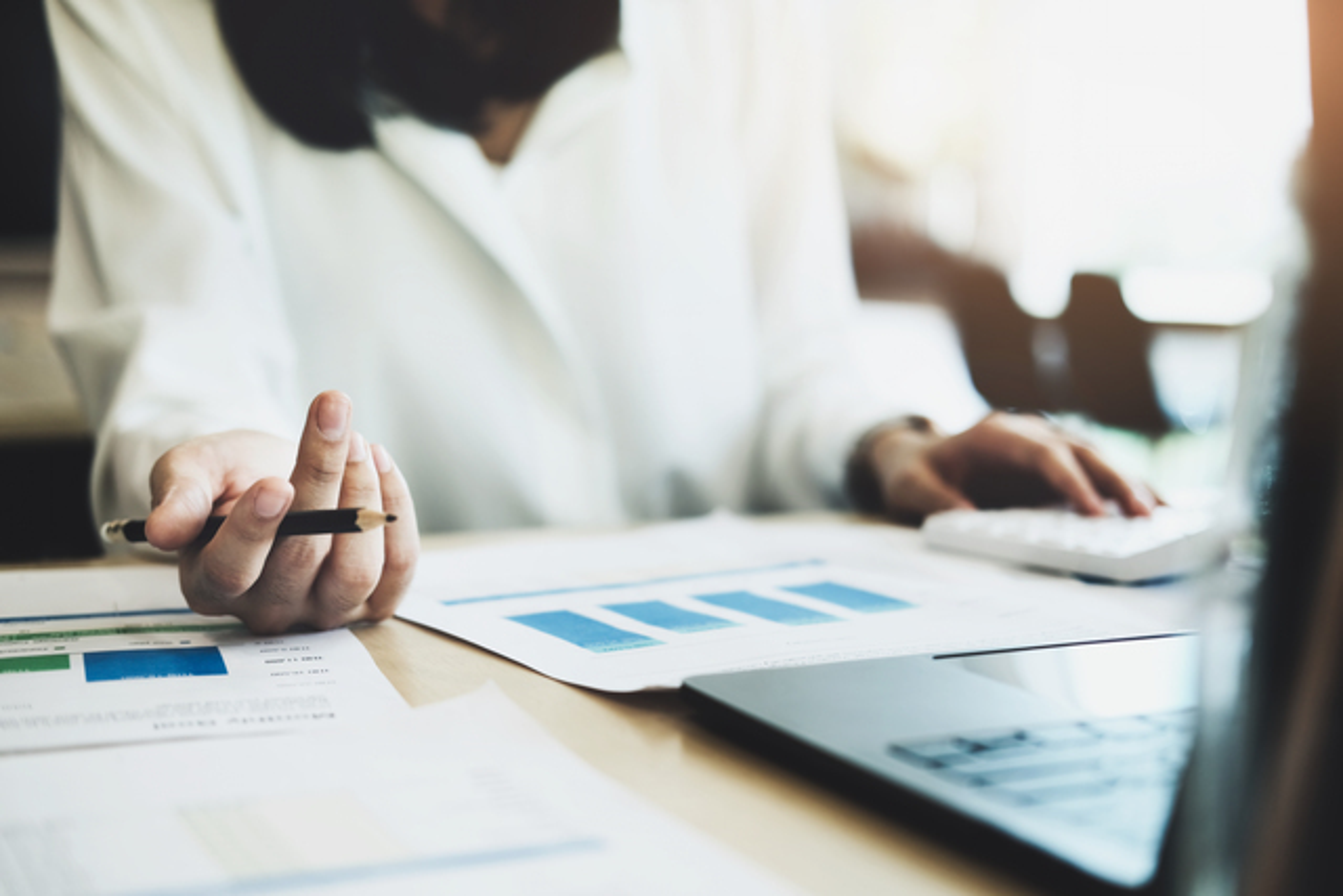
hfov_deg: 37.5
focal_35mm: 53
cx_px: 672
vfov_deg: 25.5
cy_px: 448
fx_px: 1978
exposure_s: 1/240
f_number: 2
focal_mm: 35
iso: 160
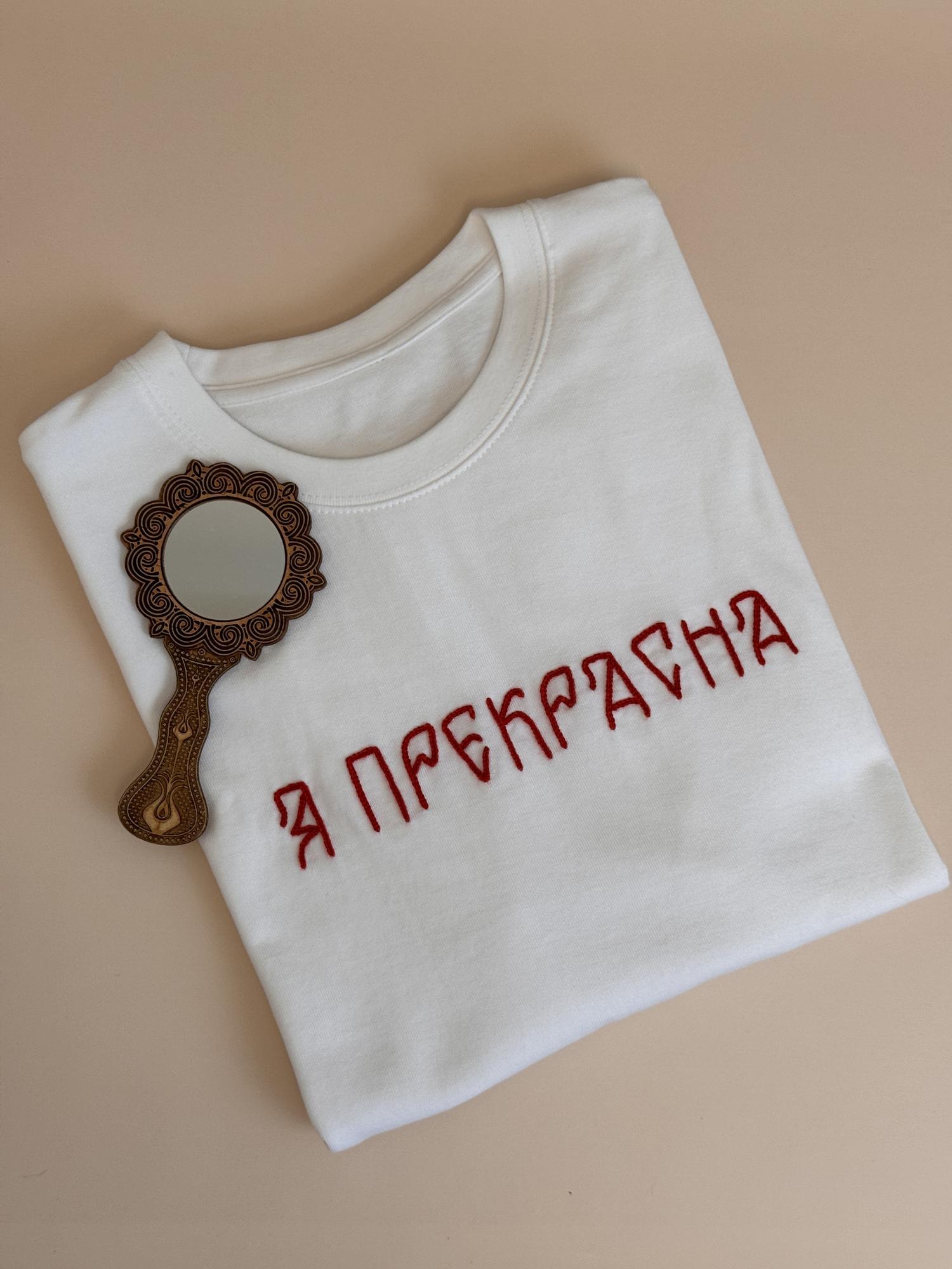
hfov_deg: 30.3
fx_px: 1760
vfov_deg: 39.7
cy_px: 634
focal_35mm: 48
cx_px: 476
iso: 64
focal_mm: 6.76
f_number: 1.78
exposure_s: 1/100
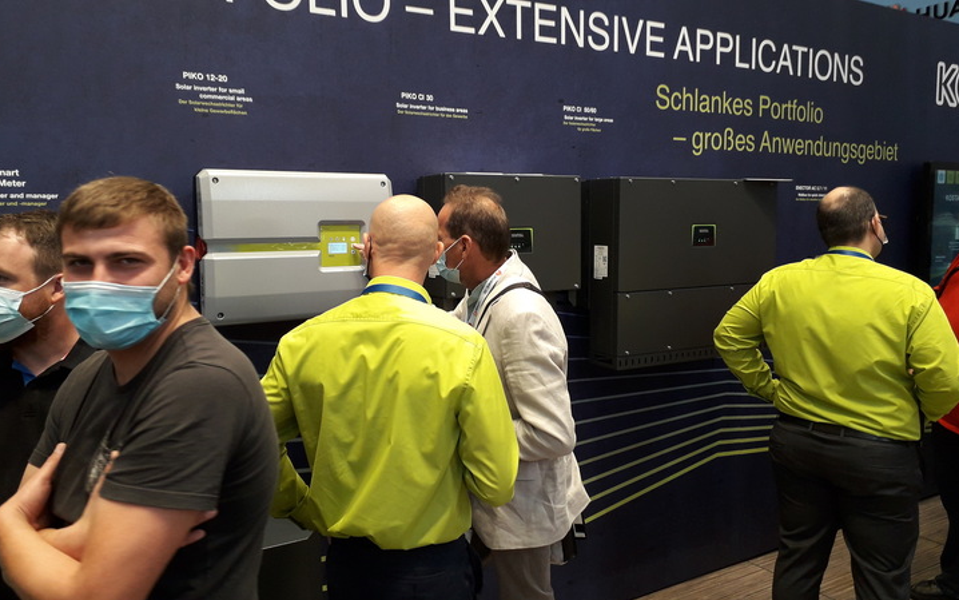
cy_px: 279
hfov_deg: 64.6
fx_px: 758
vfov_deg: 43.1
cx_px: 482
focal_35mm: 29
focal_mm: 3.6
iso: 64
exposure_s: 1/50
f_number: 1.9
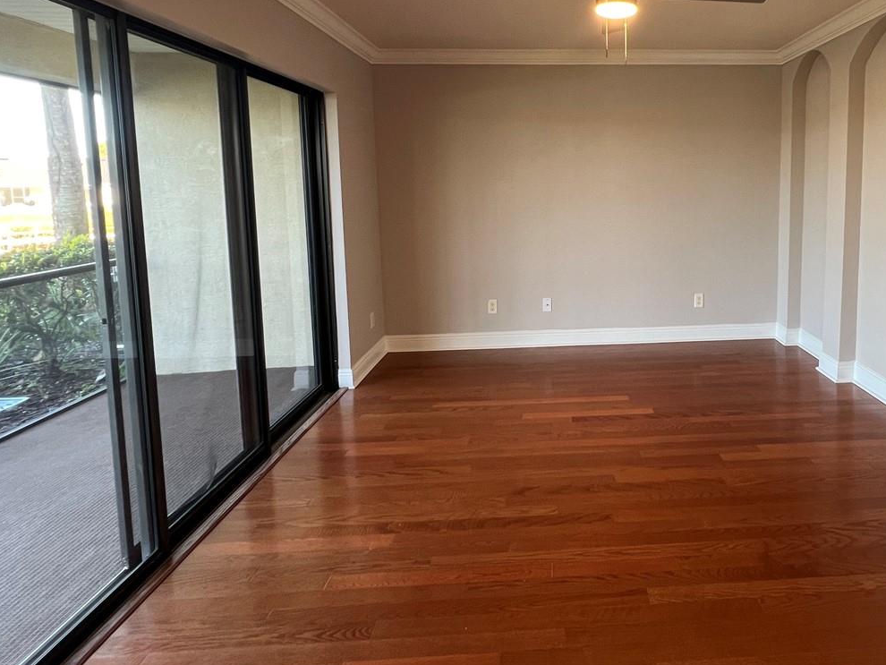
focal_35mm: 21
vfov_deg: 62.2
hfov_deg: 76.7
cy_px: 234
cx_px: 583
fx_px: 538
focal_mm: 1.57
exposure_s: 1/60
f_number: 1.8
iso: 125
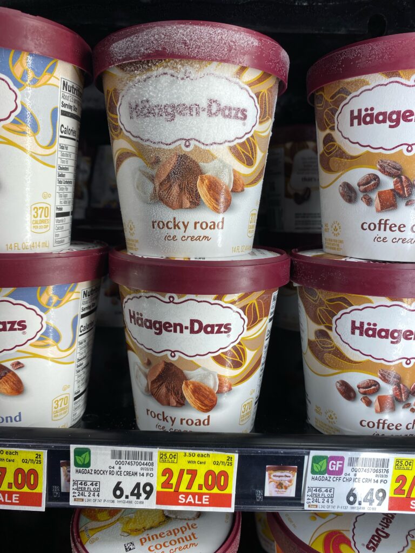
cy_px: 276
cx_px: 208
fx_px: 416
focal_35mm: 26
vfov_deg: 67.3
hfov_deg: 53.1
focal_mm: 4.25
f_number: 1.8
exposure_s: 1/120
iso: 50
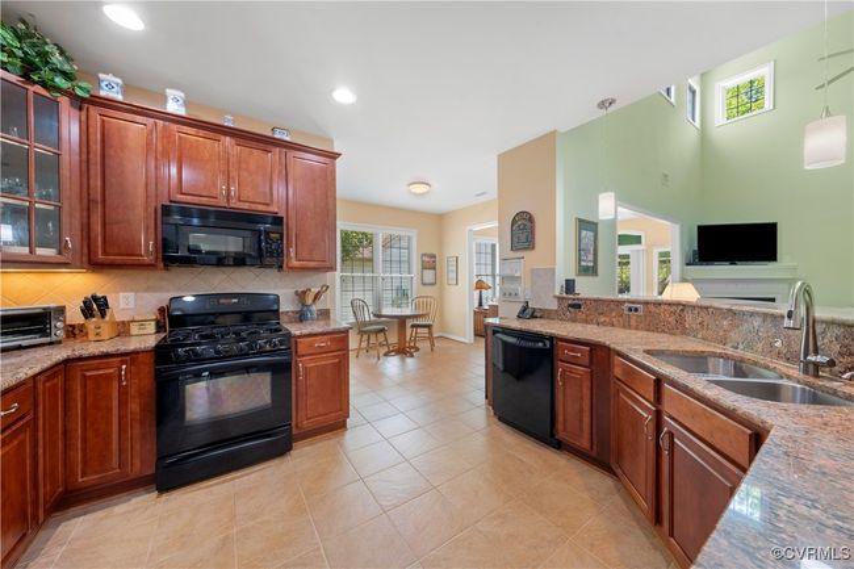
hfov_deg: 112.6
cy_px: 284
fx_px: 285
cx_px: 427
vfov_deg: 90.0
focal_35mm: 12
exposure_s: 1/5
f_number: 9
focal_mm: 12
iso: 1250
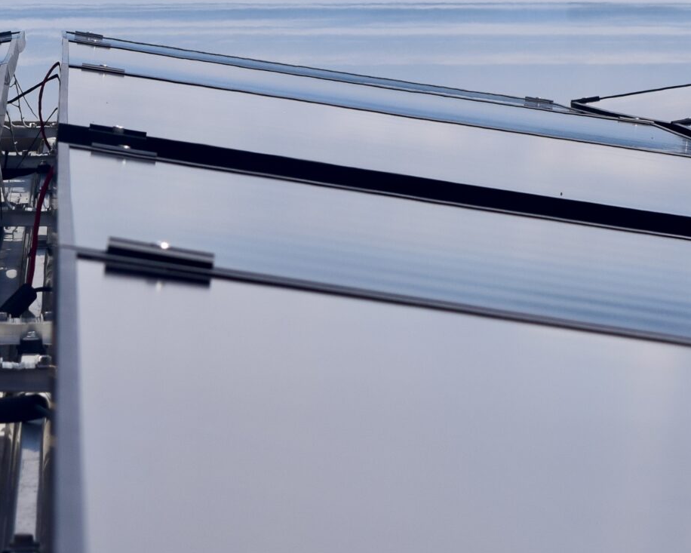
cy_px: 58
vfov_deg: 7.1
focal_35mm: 216
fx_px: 4424
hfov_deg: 8.9
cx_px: 239
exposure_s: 1/640
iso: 200
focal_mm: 55
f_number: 11
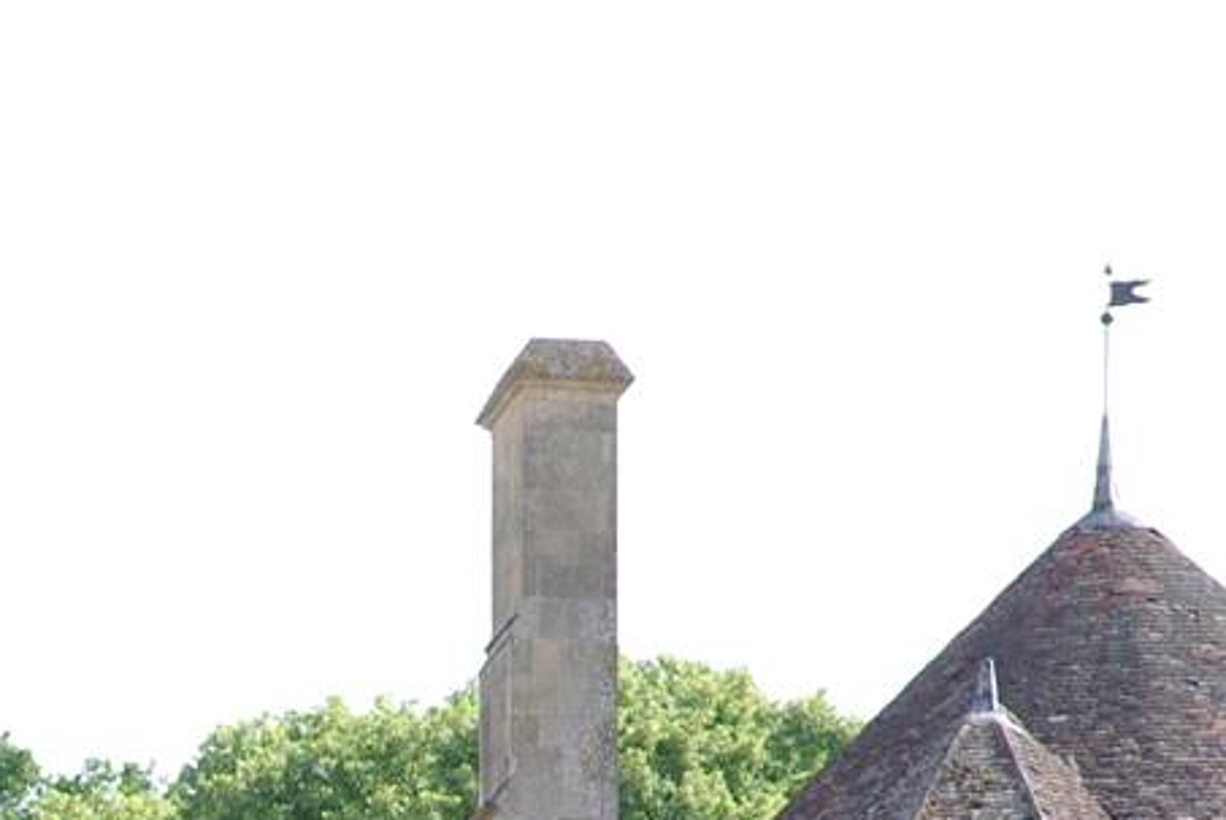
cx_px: -417
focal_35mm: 371
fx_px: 12647
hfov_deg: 5.5
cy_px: 1308
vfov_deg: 3.7
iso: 200
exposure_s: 1/125
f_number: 9
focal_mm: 70
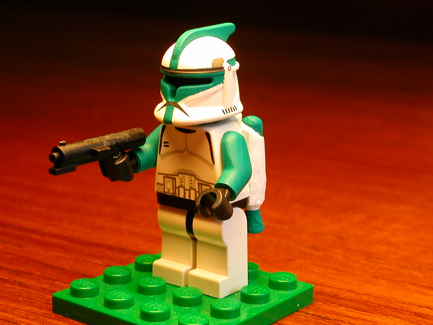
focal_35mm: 87
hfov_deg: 22.5
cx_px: 216
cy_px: 162
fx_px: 1088
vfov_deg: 17.0
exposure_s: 1/47.3
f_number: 4.3
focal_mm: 13.3
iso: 100
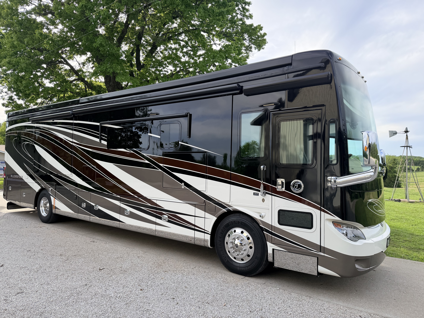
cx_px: 212
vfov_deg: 56.8
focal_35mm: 24
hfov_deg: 71.6
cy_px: 159
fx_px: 294
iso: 100
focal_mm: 6.76
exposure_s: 1/1618
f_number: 1.78
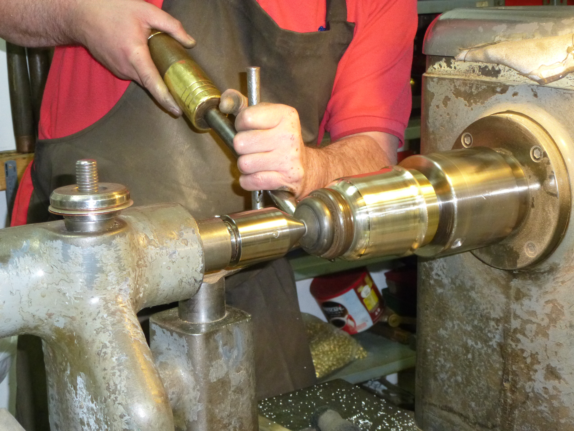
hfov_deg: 31.7
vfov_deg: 24.0
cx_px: 287
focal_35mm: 61
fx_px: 1011
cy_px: 216
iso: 800
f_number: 4.5
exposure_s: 1/60
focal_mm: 10.9
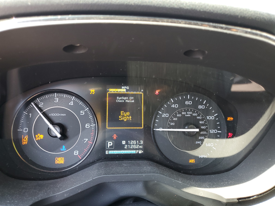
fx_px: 207
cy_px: 103
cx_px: 138
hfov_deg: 67.3
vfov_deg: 53.1
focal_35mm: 26
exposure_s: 1/60.2
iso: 69
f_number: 1.5
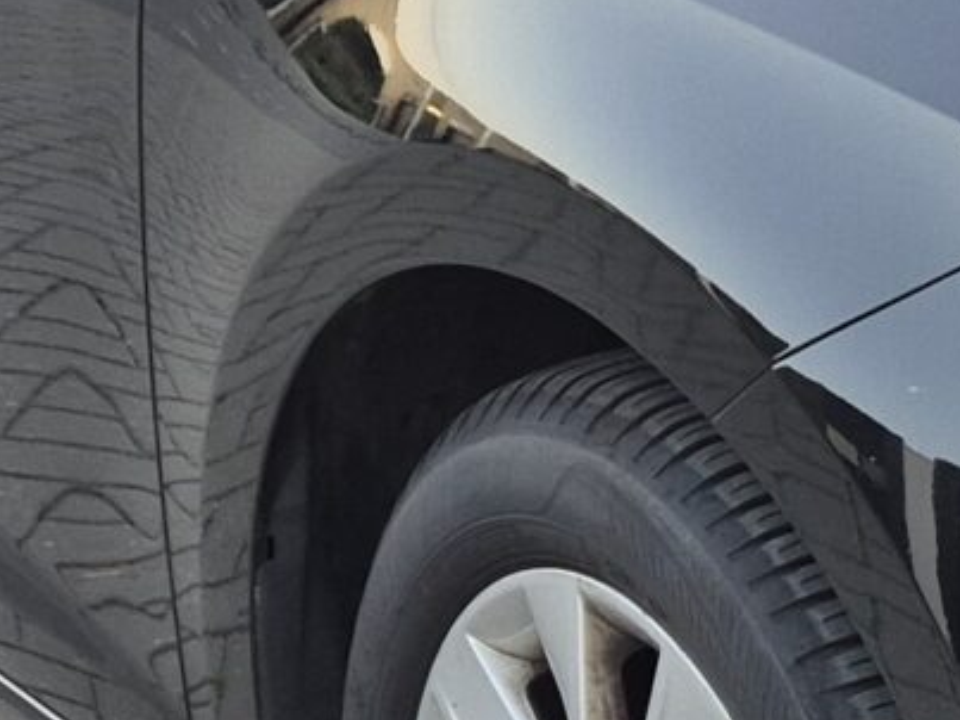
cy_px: 253
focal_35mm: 146
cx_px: 1658
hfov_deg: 12.5
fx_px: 4048
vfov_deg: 10.1
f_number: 1.8
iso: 100
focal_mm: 5.4
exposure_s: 1/100
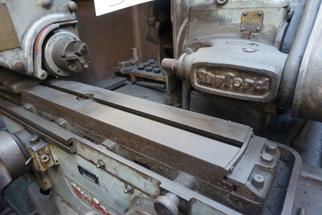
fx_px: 215
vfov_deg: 53.1
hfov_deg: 73.7
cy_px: 108
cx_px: 161
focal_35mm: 24
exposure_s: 1/60
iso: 1600
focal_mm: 16
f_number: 3.5
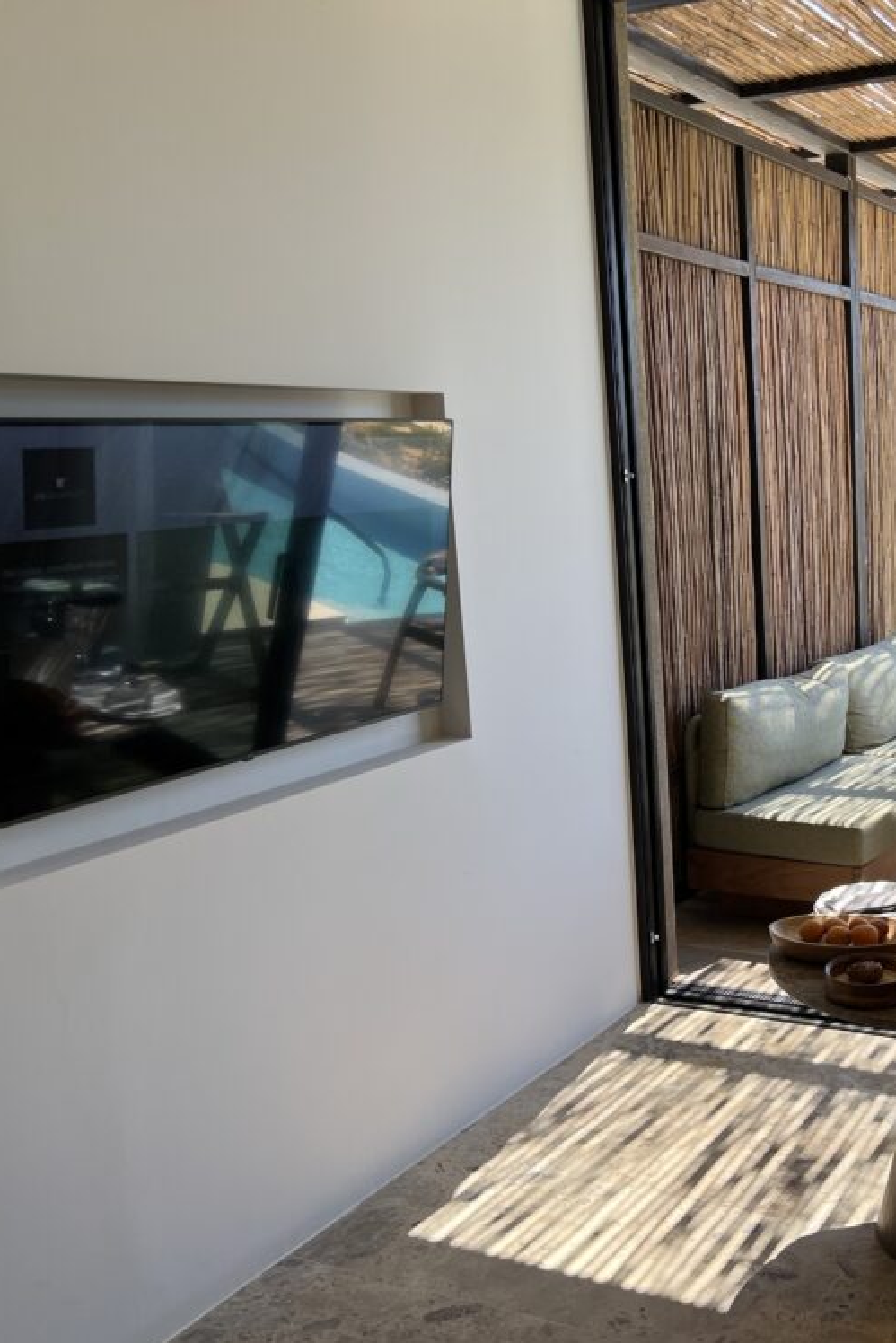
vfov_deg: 51.9
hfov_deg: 33.8
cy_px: 688
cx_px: 822
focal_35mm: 37
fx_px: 1381
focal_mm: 5.7
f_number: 1.5
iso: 50
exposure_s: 1/581
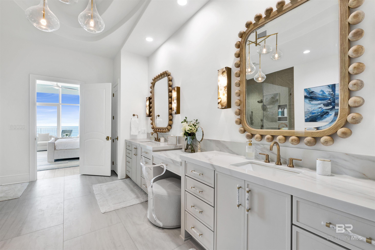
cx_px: 188
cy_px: 125
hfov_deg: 98.5
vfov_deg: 75.5
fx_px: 161
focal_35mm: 16
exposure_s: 1/40
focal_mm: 15.5
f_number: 11
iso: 400
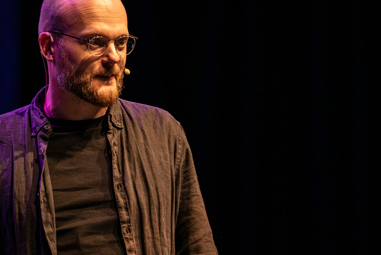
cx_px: 169
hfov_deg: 6.2
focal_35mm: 334
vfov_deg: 4.1
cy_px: 119
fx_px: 3537
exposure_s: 1/125
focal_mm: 209
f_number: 5.6
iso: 3200
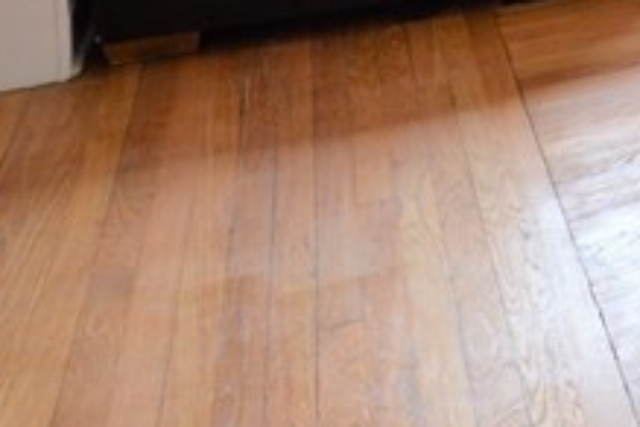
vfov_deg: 15.6
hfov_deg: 16.8
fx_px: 1244
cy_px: -423
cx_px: 1409
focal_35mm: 70
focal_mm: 10
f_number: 3.5
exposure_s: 1/40
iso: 400
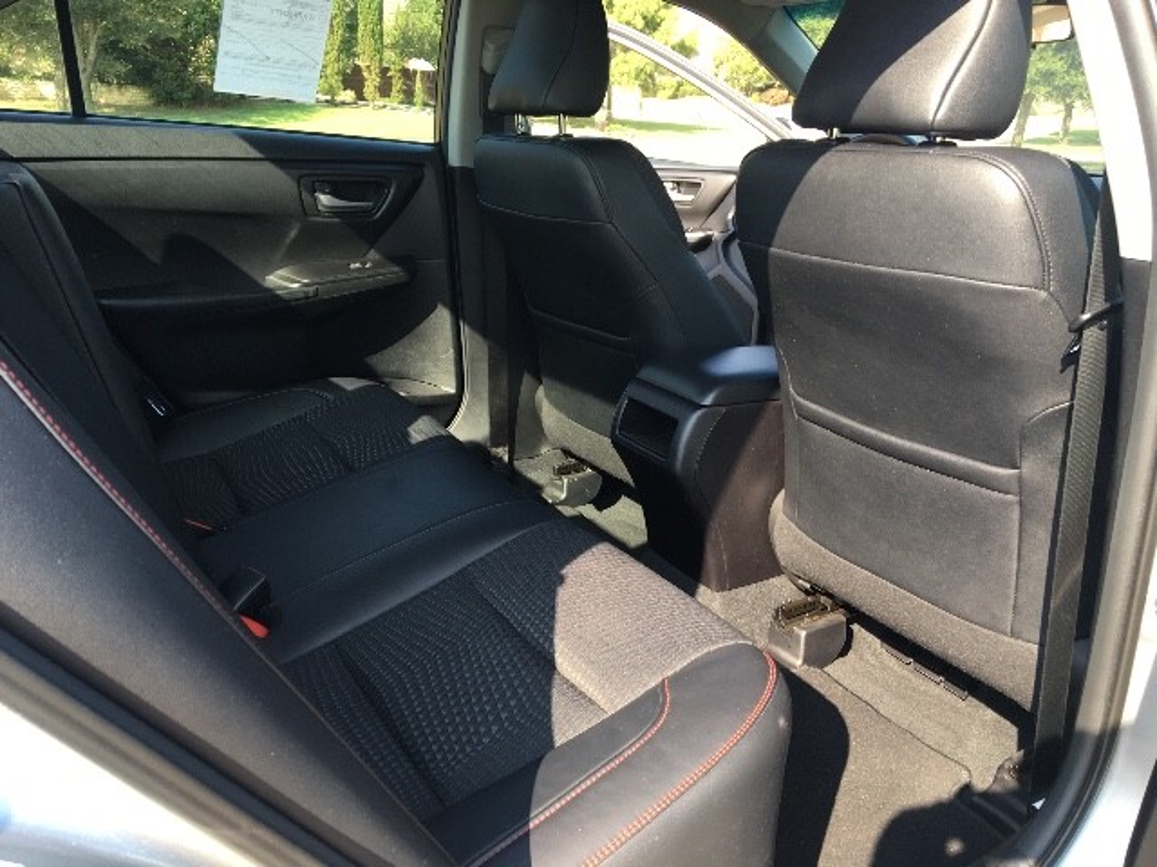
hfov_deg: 61.7
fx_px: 969
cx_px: 578
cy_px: 434
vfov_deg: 48.2
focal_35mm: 29
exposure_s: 1/129
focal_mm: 4.15
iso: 25
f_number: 2.2
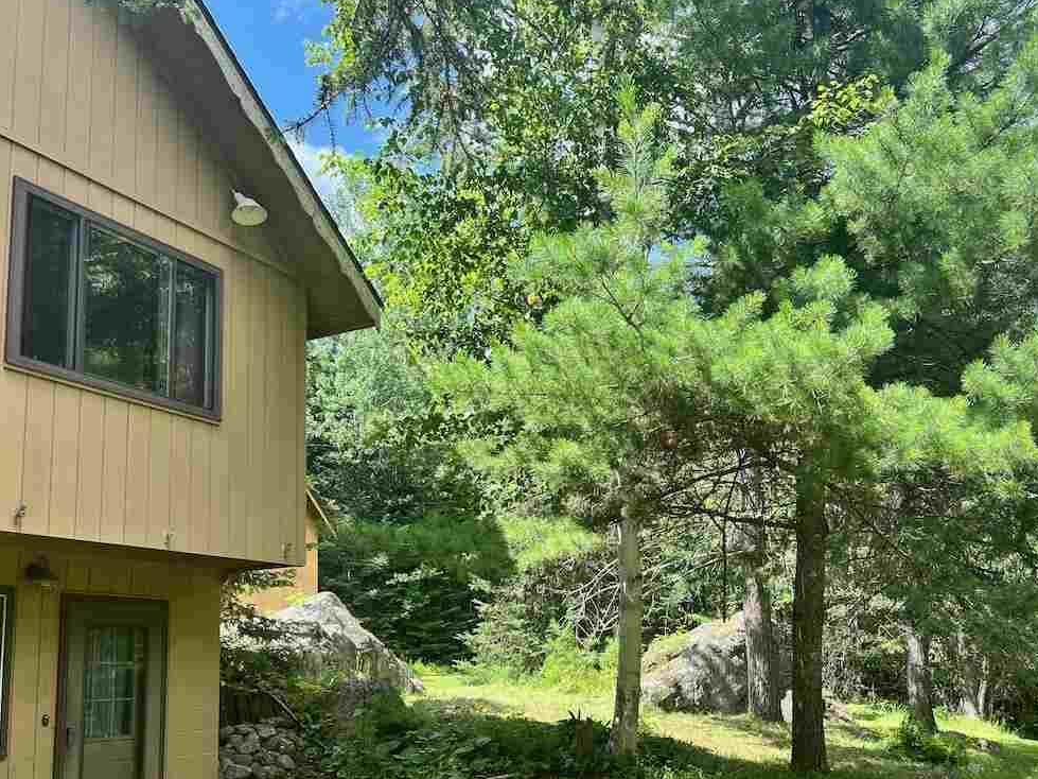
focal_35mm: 34
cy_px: 500
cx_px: 593
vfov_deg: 41.4
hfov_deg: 53.8
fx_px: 1019
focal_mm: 5.7
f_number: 1.5
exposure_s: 1/894
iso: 50
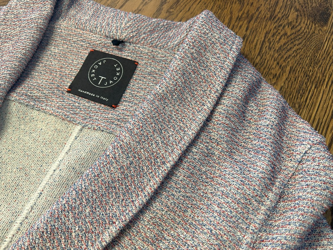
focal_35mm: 26
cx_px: 166
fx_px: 250
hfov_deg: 67.3
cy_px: 125
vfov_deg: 53.1
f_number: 1.5
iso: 125
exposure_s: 1/87
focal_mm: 5.7
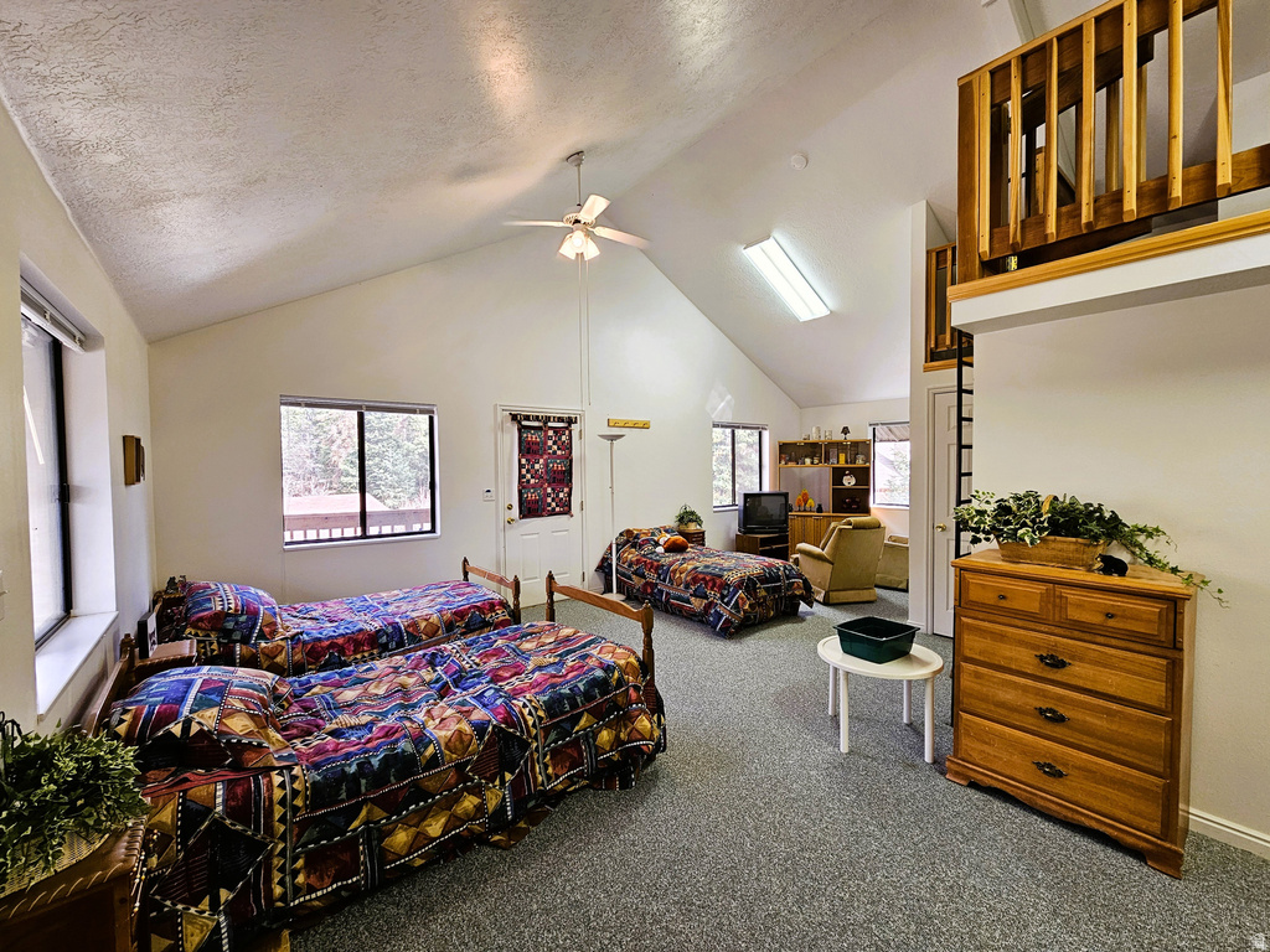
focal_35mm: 13
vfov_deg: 89.9
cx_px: 635
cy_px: 476
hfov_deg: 106.2
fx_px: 477
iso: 100
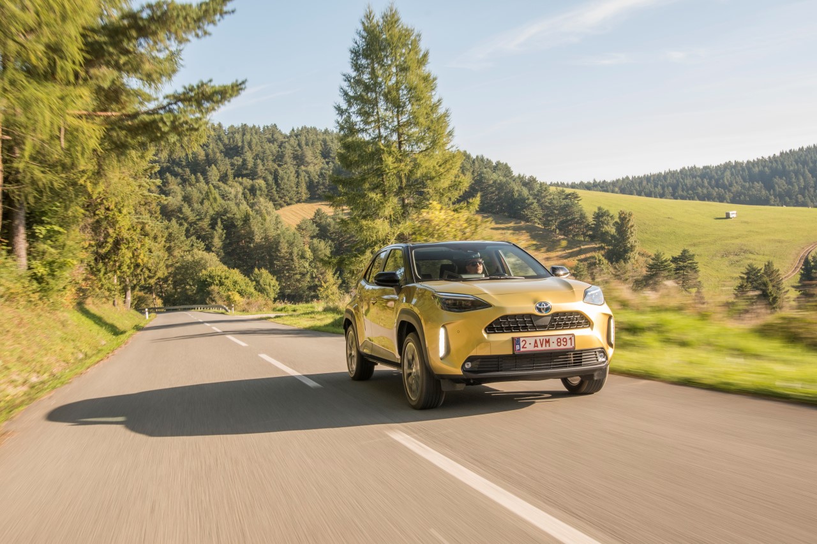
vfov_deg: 38.4
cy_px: 272
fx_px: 783
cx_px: 408
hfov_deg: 55.1
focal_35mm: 34
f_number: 11
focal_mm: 23
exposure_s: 1/30
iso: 320
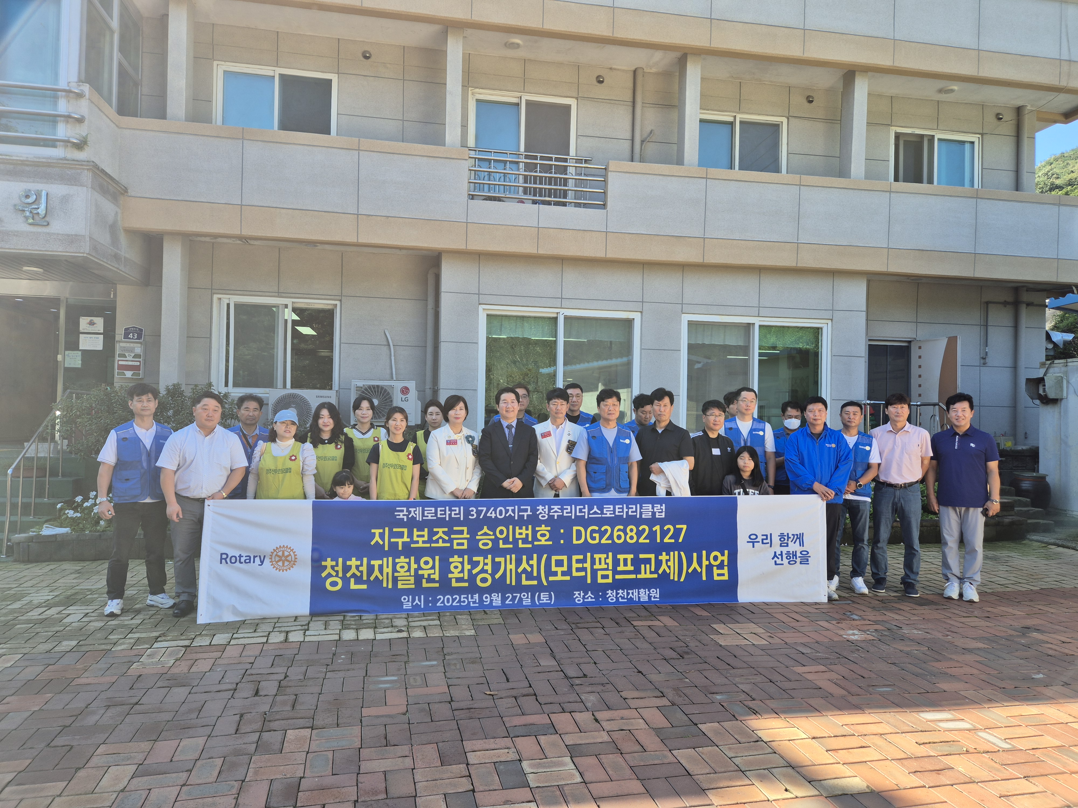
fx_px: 716
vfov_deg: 58.9
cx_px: 539
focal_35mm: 23
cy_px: 404
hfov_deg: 73.9
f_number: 1.8
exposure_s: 1/419
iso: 25
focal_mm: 5.4
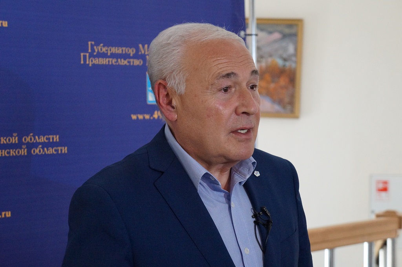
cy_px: 134
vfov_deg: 16.5
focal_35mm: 82
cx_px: 201
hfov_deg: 24.6
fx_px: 920
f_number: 5.6
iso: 2500
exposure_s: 1/160
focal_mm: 55
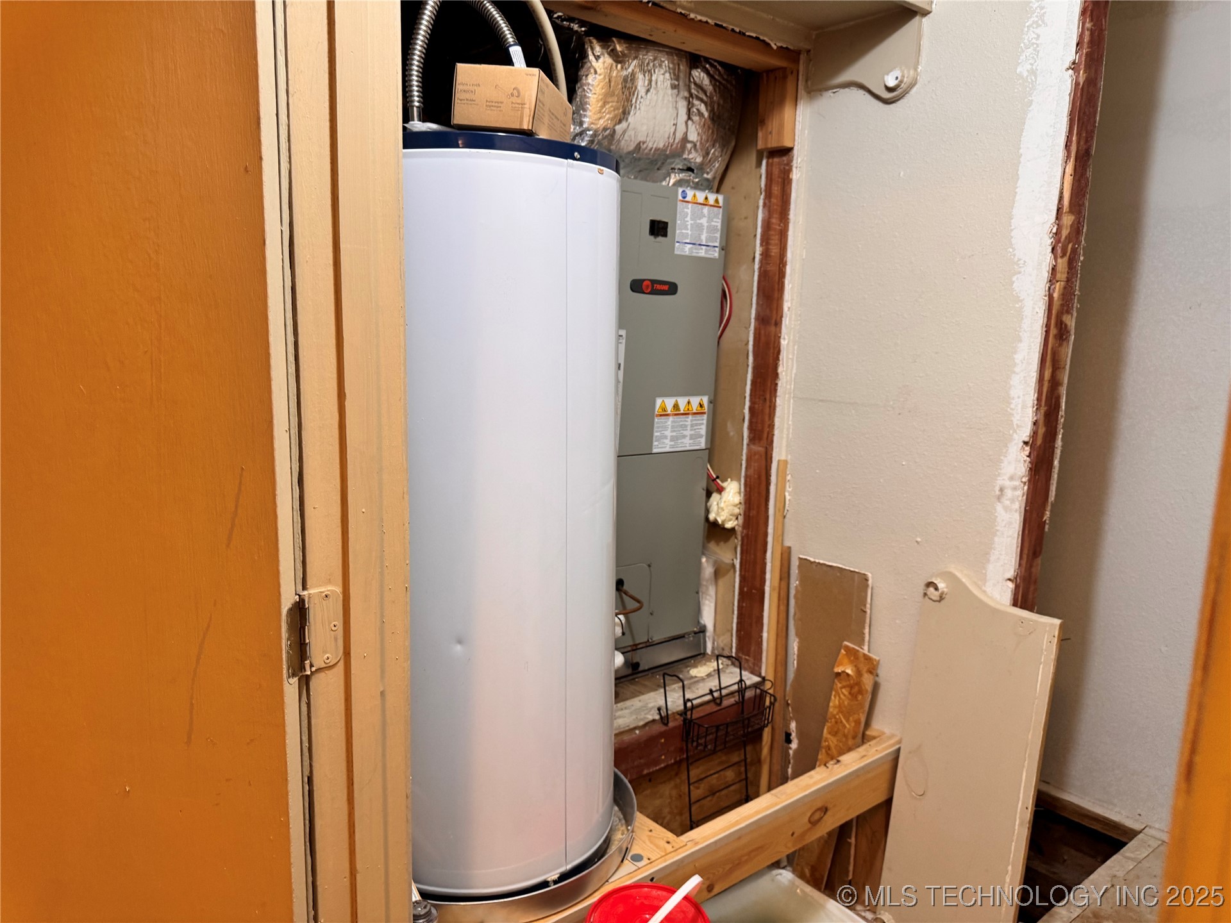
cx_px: 616
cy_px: 462
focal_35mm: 24
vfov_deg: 56.8
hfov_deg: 71.6
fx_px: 853
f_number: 1.78
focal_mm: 6.76
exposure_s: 1/60
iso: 200
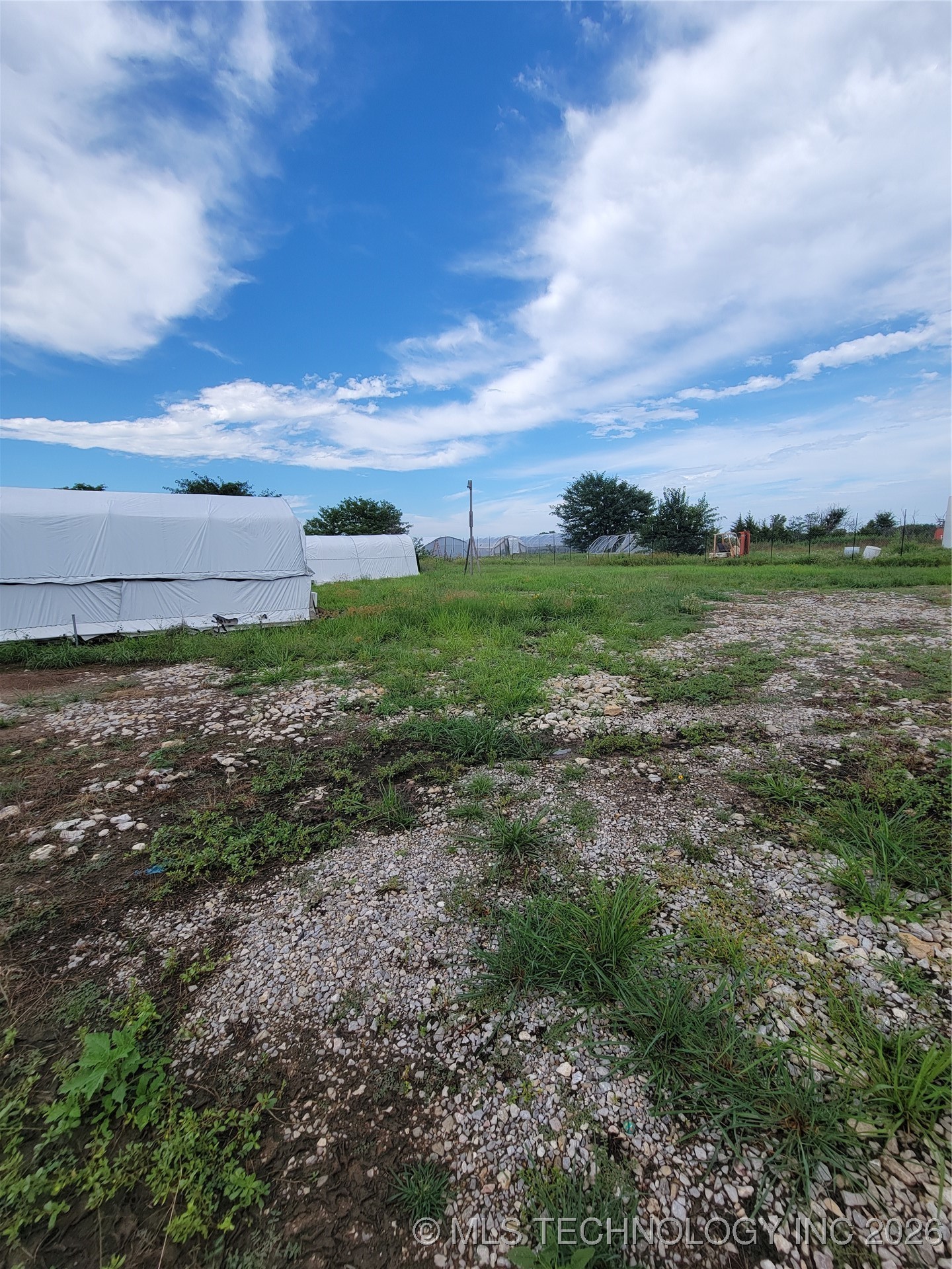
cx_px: 476
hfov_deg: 89.9
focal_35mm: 13
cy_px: 634
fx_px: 477
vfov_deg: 106.2
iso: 50
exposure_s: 1/1235
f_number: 2.2
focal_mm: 2.2
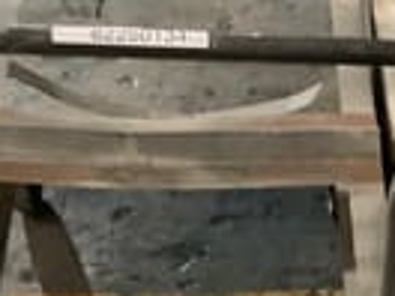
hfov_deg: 16.2
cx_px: 455
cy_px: 297
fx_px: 1335
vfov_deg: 12.5
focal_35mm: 117
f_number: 2.4
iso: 800
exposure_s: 1/17
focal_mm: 3.3
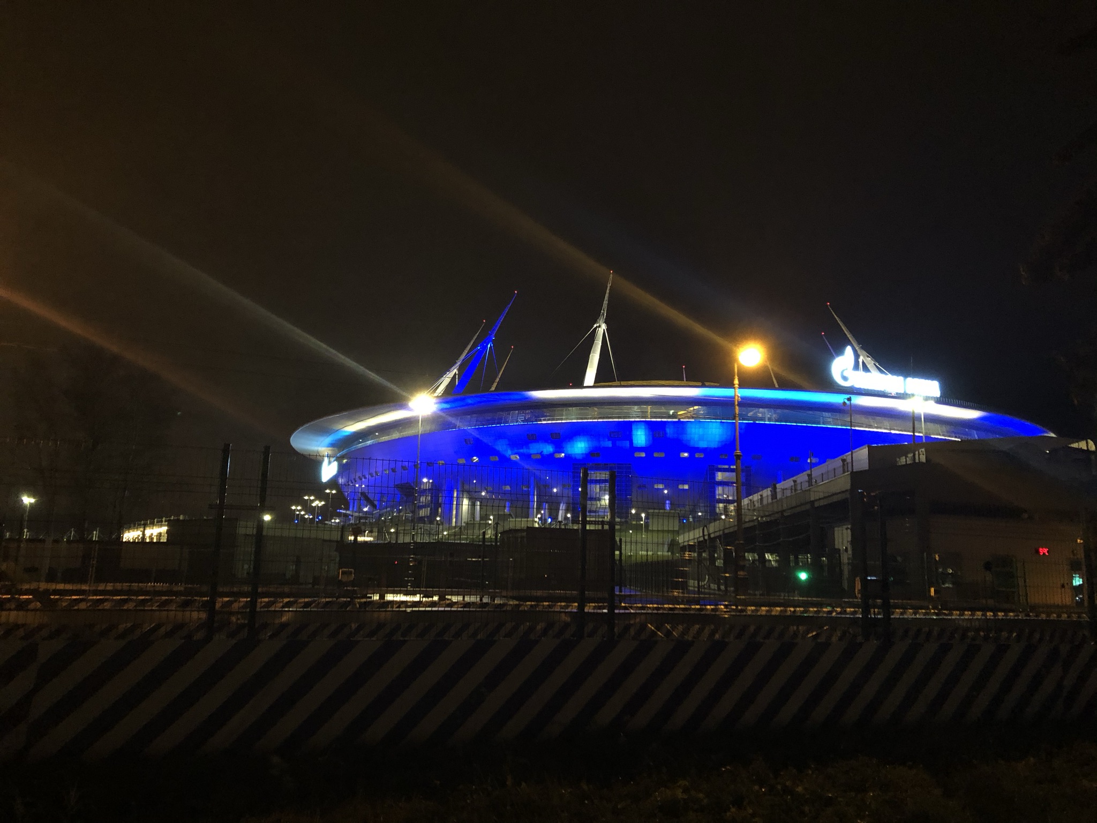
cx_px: 548
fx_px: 887
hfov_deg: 63.4
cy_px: 412
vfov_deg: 49.7
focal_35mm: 28
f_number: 1.8
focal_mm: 3.99
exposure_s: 1/8
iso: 100
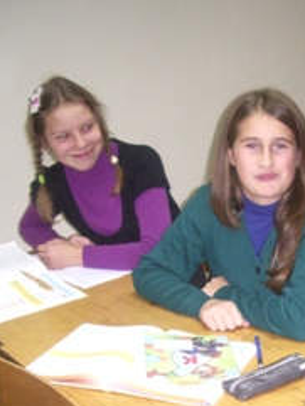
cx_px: 241
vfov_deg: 28.7
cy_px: 362
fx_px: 763
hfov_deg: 22.3
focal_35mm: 65
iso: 160
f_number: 2.6
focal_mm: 5.8
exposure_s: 1/40
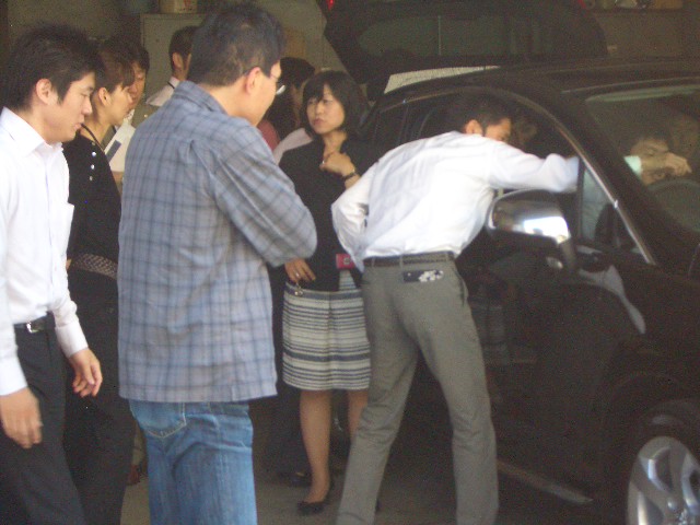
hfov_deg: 22.3
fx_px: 1780
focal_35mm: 88
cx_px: 350
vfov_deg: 16.8
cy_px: 262
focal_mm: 14.6
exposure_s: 1/100
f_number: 4.4
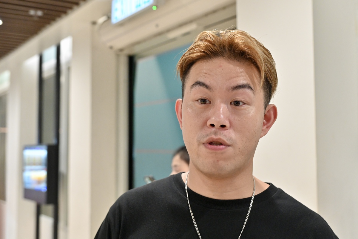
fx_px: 418
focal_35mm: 42
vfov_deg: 31.9
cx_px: 179
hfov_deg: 46.4
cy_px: 120
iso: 2000
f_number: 4
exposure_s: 1/160
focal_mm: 42
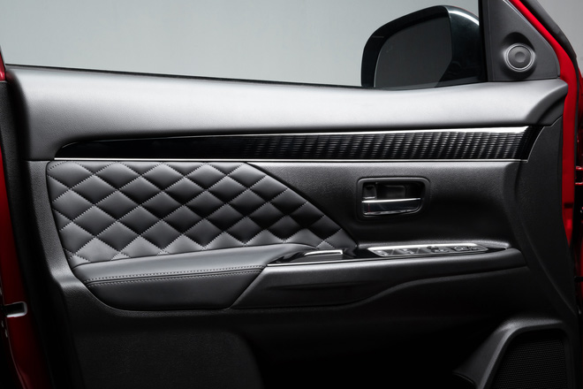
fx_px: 923
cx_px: 292
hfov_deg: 35.1
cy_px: 194
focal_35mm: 57
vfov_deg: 23.8
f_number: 13
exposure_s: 1/20
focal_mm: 38
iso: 400
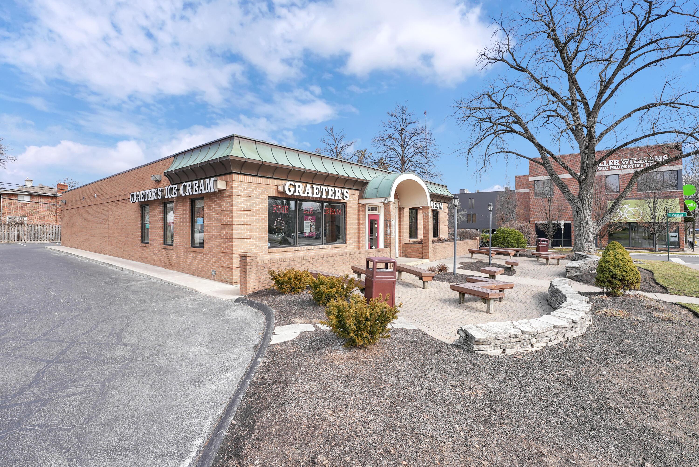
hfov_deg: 96.7
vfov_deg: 73.8
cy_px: 234
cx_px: 350
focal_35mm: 16
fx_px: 311
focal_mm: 16
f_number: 6.3
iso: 200
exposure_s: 1/400
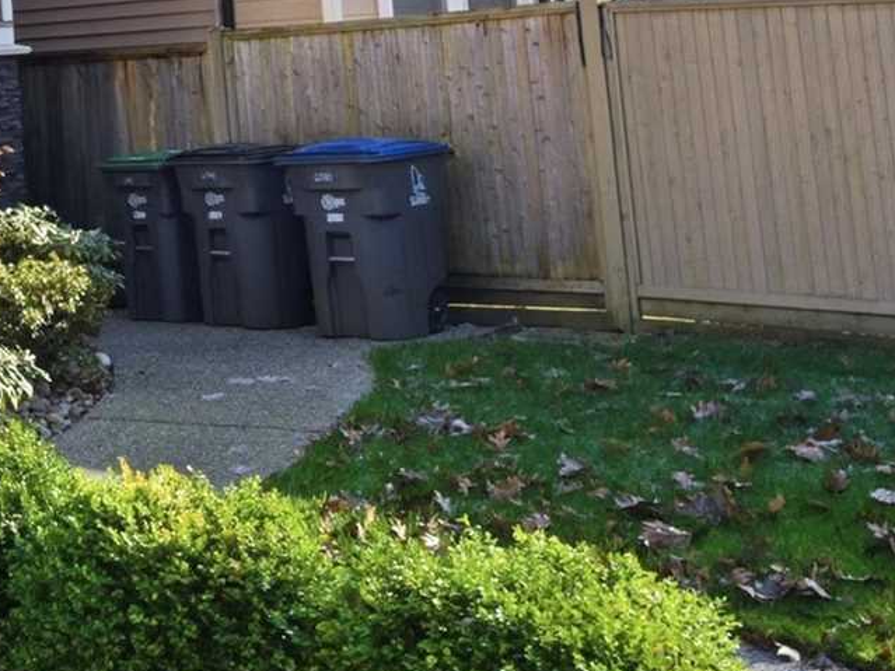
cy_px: -90
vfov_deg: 19.0
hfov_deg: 24.0
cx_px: -178
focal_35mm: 74
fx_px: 1913
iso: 100
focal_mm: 16
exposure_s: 1/400
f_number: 6.3
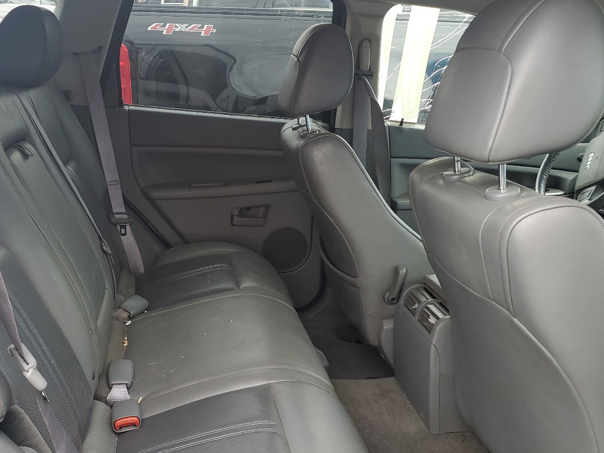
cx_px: 220
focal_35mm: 35
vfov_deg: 40.6
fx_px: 611
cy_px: 261
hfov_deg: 52.0
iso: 50
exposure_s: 1/152
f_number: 1.5
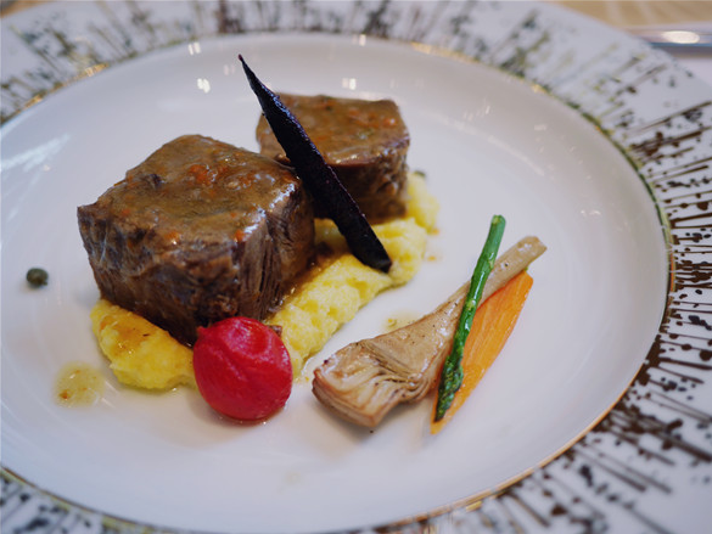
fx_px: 843
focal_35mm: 41
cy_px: 272
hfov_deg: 45.8
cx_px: 364
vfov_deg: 35.1
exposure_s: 1/60
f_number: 1.7
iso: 250
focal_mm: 20
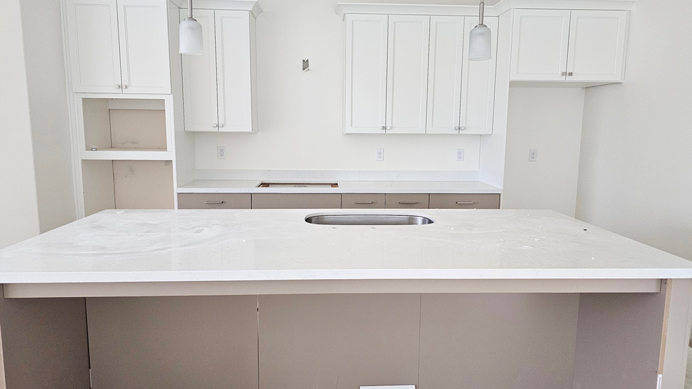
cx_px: 352
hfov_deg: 71.9
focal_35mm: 26
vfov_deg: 44.4
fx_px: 477
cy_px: 192
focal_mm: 6.3
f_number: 1.7
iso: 400
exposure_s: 1/359
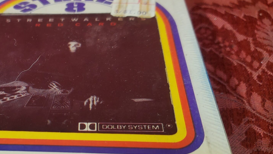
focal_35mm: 51
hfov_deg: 38.8
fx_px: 369
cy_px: 125
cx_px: 48
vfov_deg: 23.1
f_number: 1.5
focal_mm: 4.3
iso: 50
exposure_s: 1/120
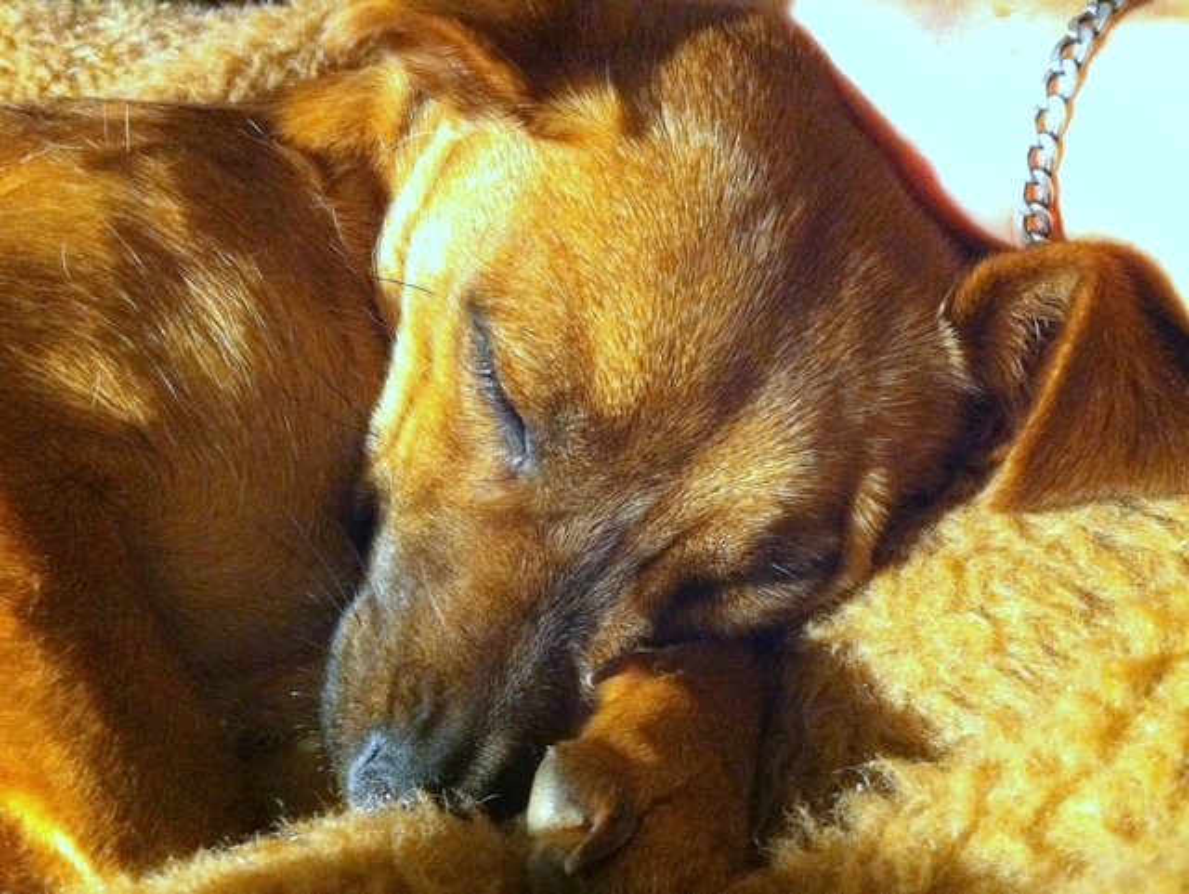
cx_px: 594
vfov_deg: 40.7
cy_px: 447
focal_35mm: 35
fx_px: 1203
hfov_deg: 52.6
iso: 1000
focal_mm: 3.85
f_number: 2.8
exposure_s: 1/15
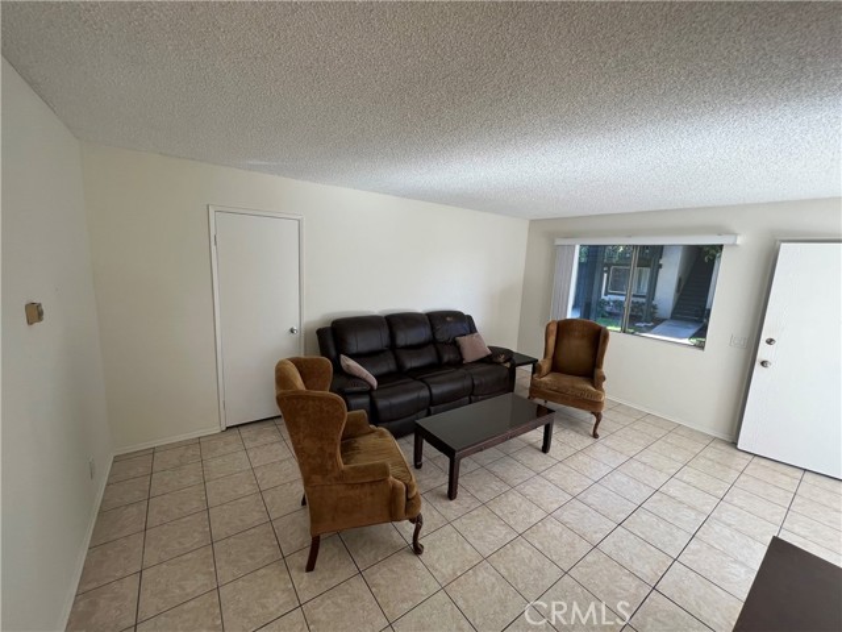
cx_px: 421
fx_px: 316
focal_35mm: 13
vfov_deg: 89.9
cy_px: 316
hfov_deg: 106.2
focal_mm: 1.57
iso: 50
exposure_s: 1/120
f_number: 1.8
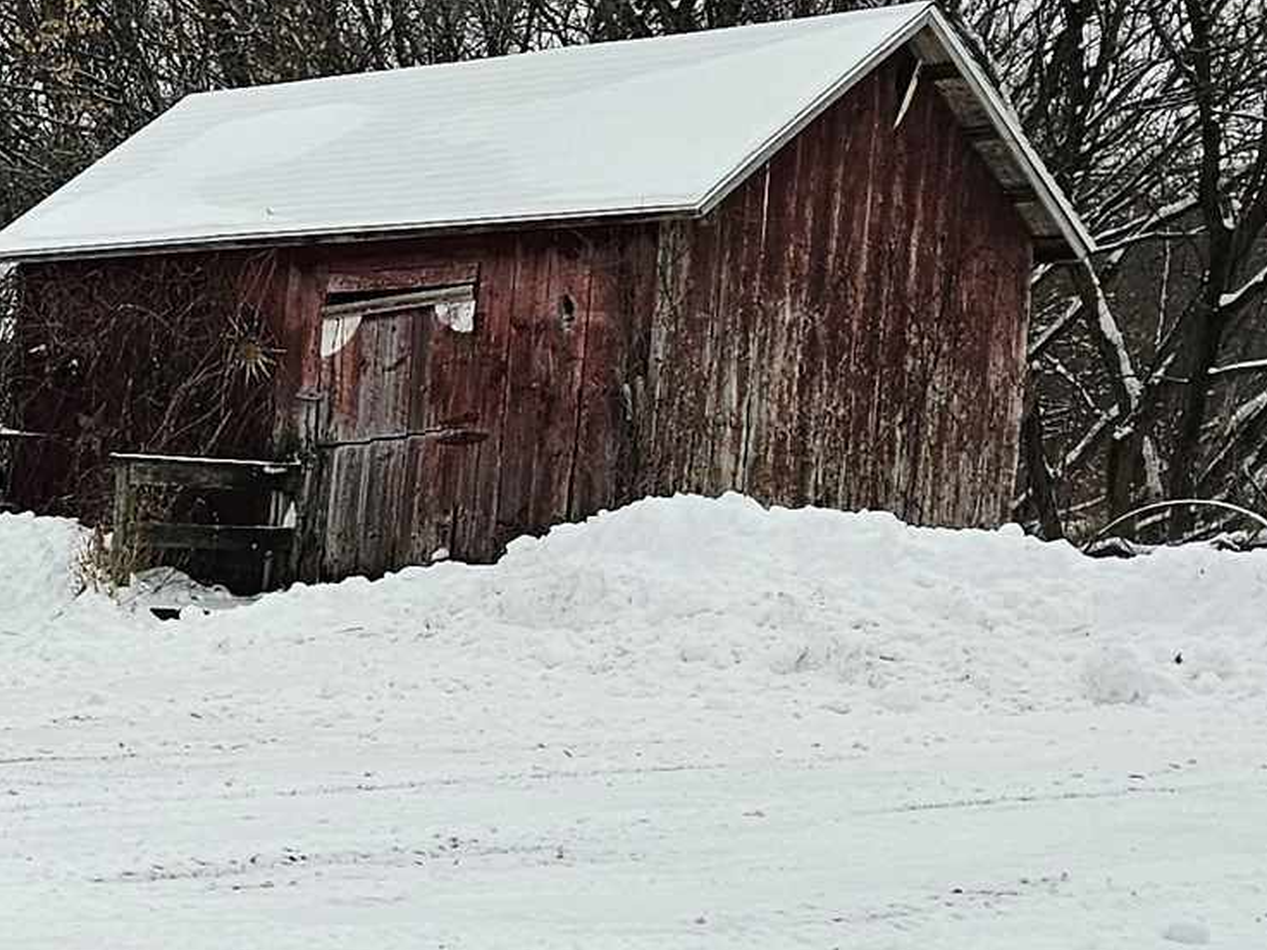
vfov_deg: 15.3
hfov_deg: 15.9
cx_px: -1296
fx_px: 3514
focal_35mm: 96
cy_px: 771
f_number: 1.7
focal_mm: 6.3
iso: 40
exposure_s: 1/120
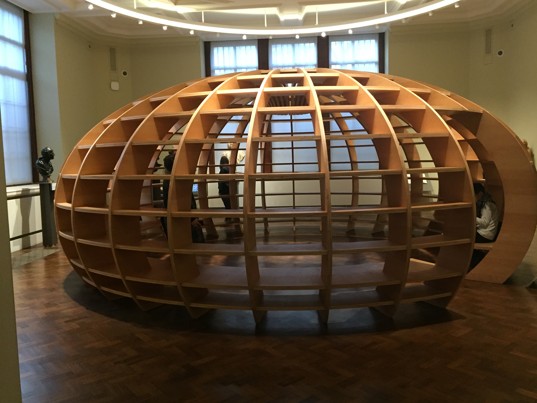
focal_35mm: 30
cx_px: 276
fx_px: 465
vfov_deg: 46.8
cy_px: 197
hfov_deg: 60.0
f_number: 2.2
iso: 250
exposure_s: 1/33
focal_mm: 4.15
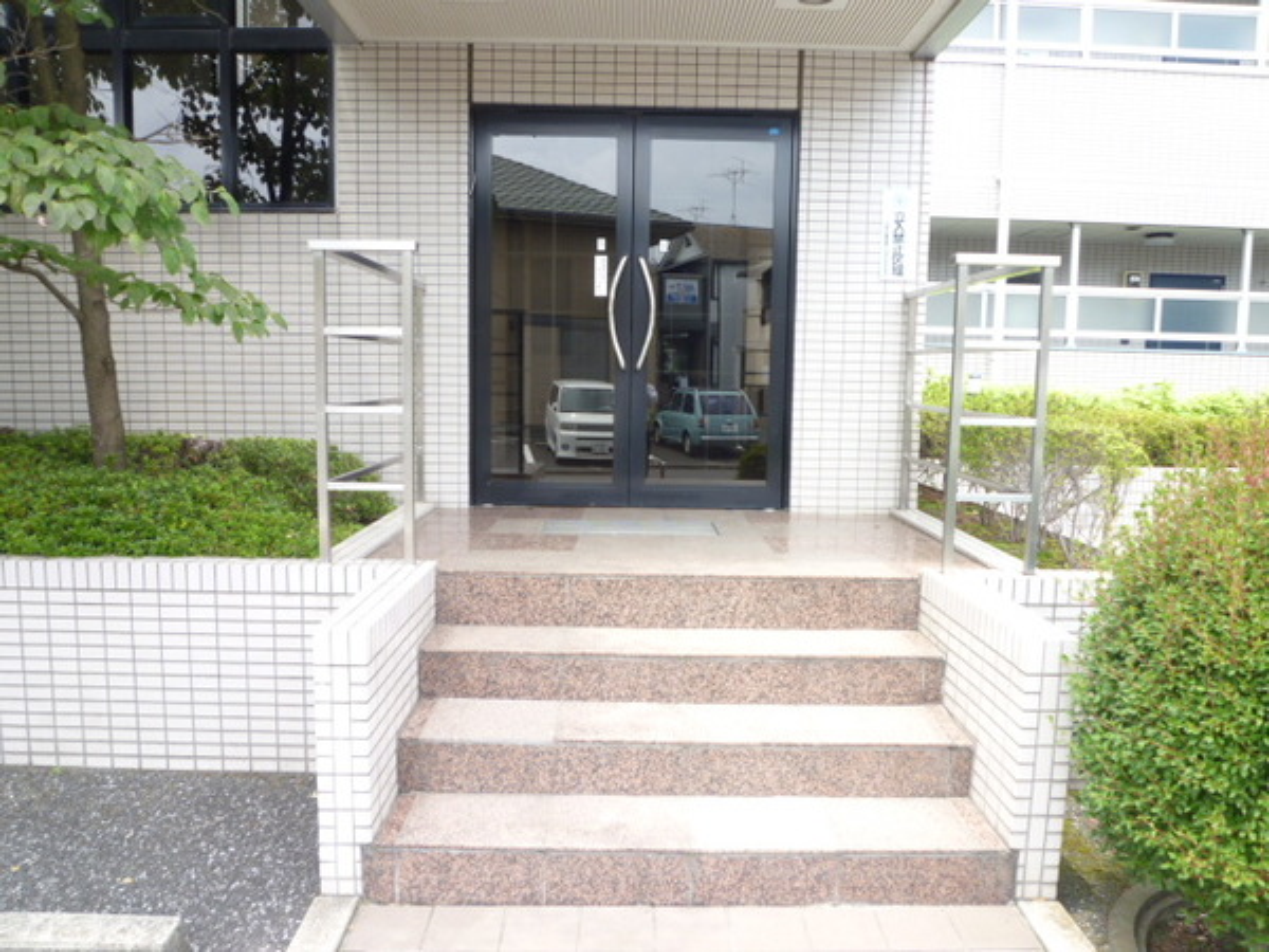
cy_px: 476
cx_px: 634
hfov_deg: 69.4
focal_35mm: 25
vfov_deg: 54.9
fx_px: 916
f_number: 3.2
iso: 80
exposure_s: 1/100
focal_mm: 4.5
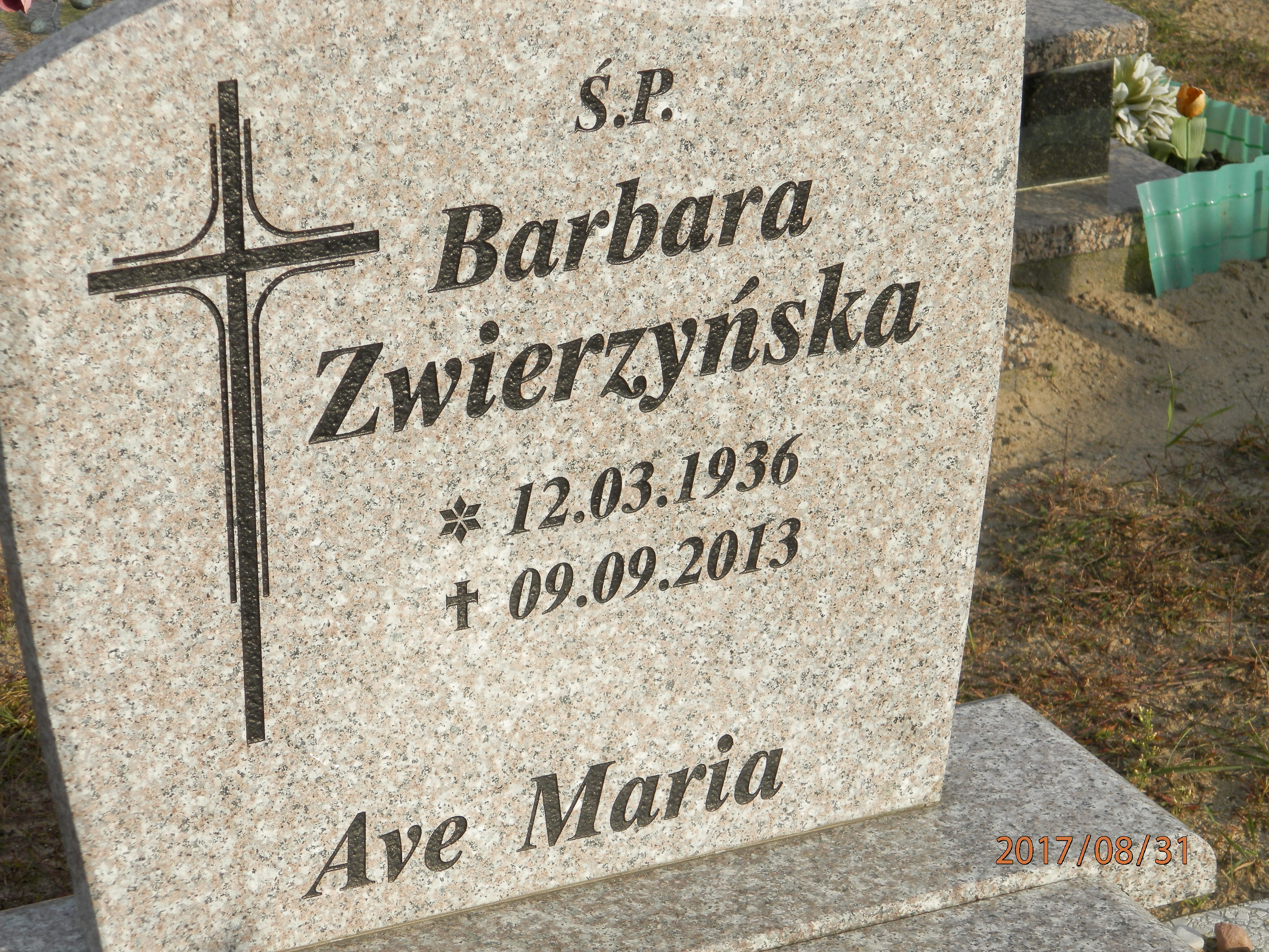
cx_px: 634
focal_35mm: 106
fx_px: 3886
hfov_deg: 18.5
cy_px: 476
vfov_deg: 14.0
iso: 80
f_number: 4.5
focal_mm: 19
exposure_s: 1/800
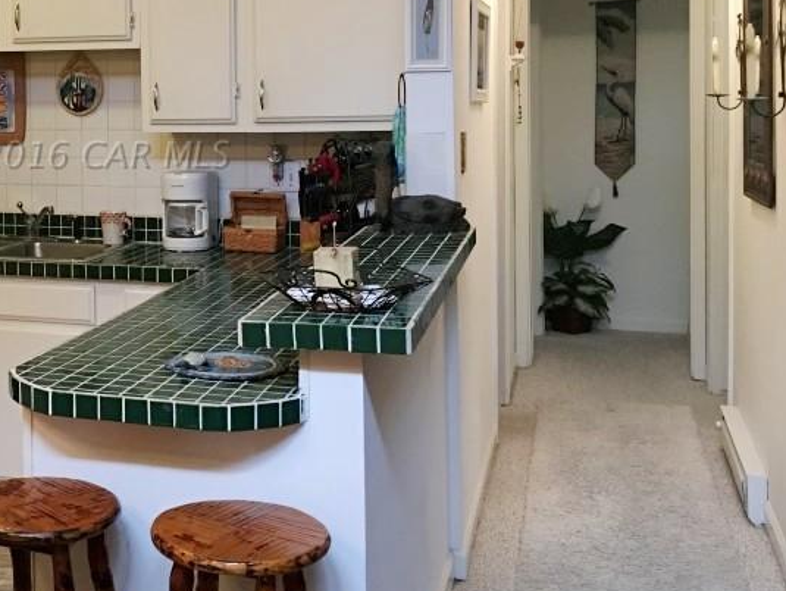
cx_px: 90
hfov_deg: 34.9
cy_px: 153
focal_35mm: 52
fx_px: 1182
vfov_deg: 27.7
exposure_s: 1/15
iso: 100
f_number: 2.2
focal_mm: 4.15
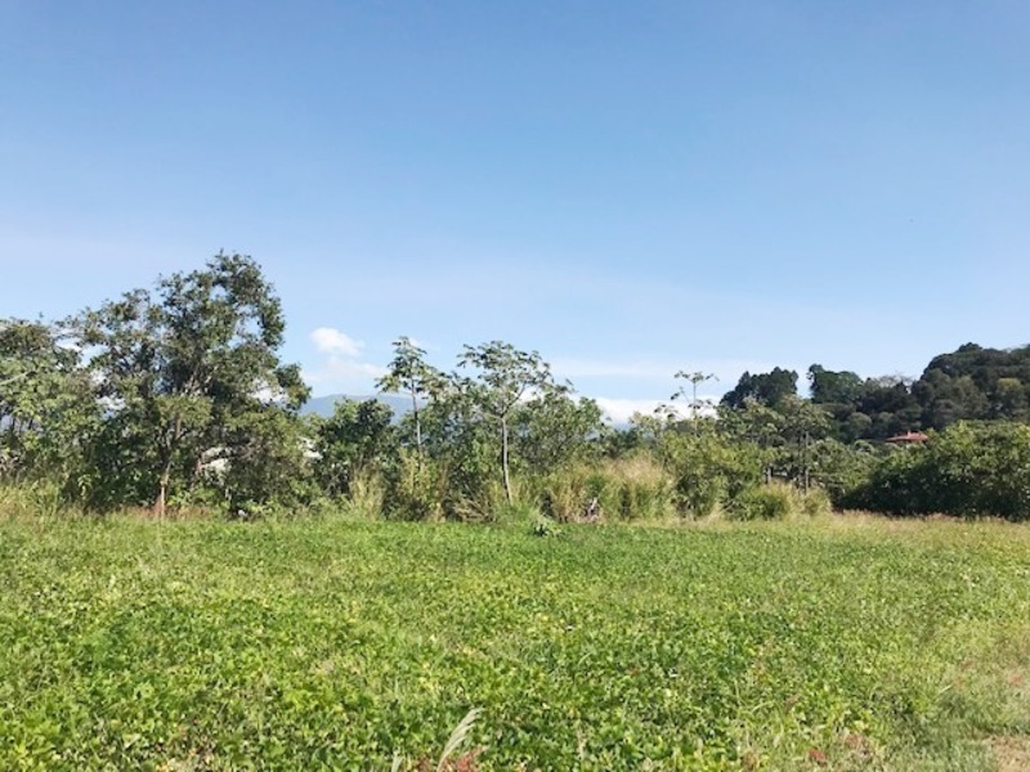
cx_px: 515
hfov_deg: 63.4
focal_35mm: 28
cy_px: 386
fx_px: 833
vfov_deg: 49.7
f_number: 1.8
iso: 20
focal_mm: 3.99
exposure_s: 1/2457
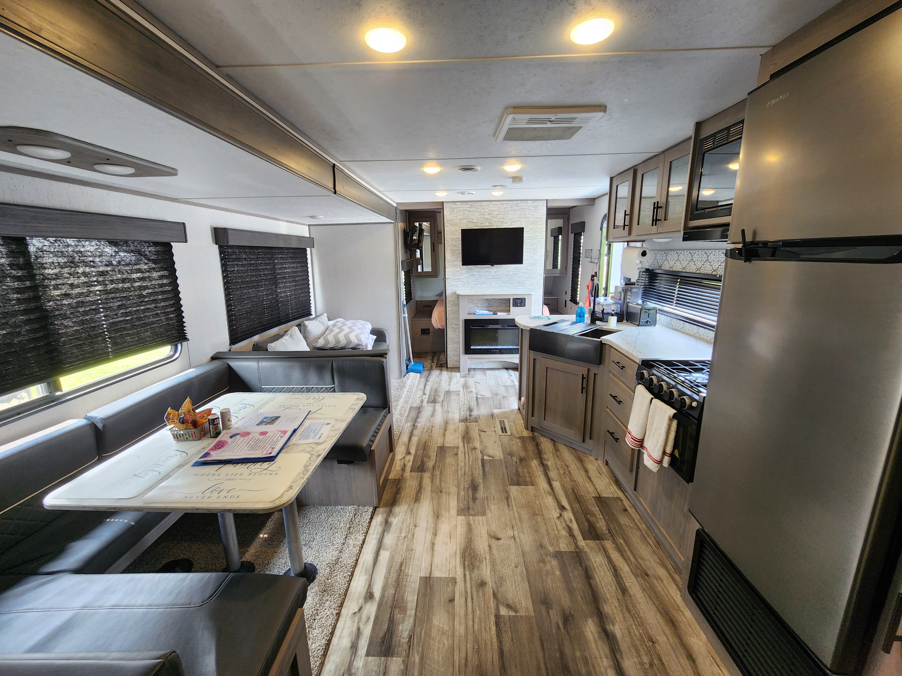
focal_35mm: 13
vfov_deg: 89.9
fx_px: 339
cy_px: 338
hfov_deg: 106.2
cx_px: 451
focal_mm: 2.2
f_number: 2.2
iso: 160
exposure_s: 1/60
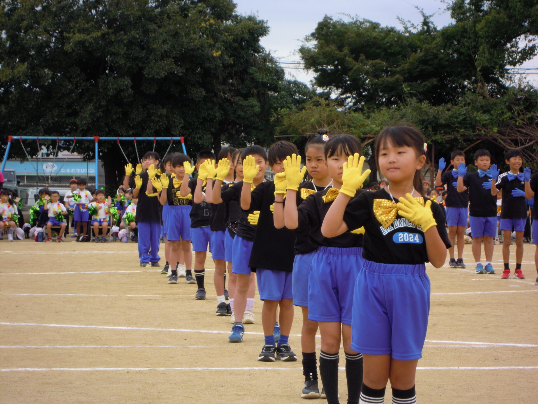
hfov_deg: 14.1
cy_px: 202
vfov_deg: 10.6
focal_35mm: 140
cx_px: 269
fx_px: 2176
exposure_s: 1/100
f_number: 6.6
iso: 100
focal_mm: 25
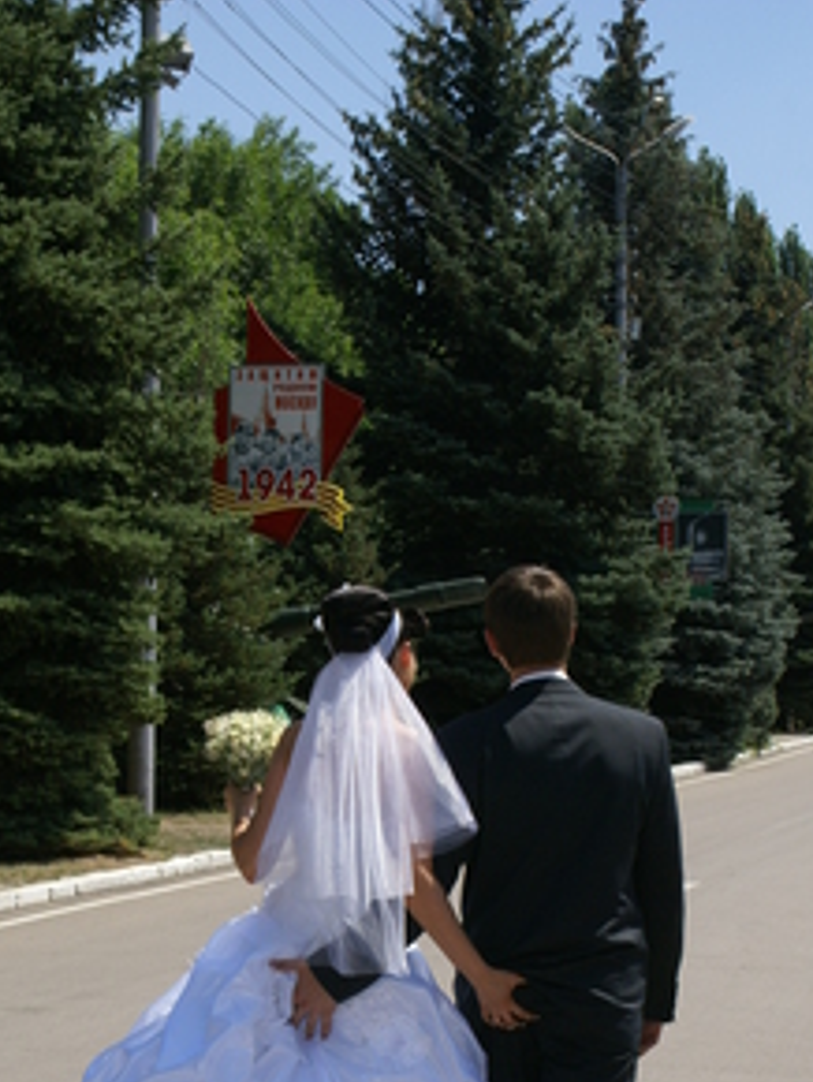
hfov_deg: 14.7
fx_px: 3150
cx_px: 349
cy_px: 828
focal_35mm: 101
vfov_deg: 19.3
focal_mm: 45
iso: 200
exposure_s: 1/250
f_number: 11
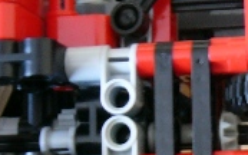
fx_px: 1122
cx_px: 274
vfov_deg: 7.9
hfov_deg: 12.4
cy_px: 139
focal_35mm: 166
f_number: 3.4
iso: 200
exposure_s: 1/8
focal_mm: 8.8
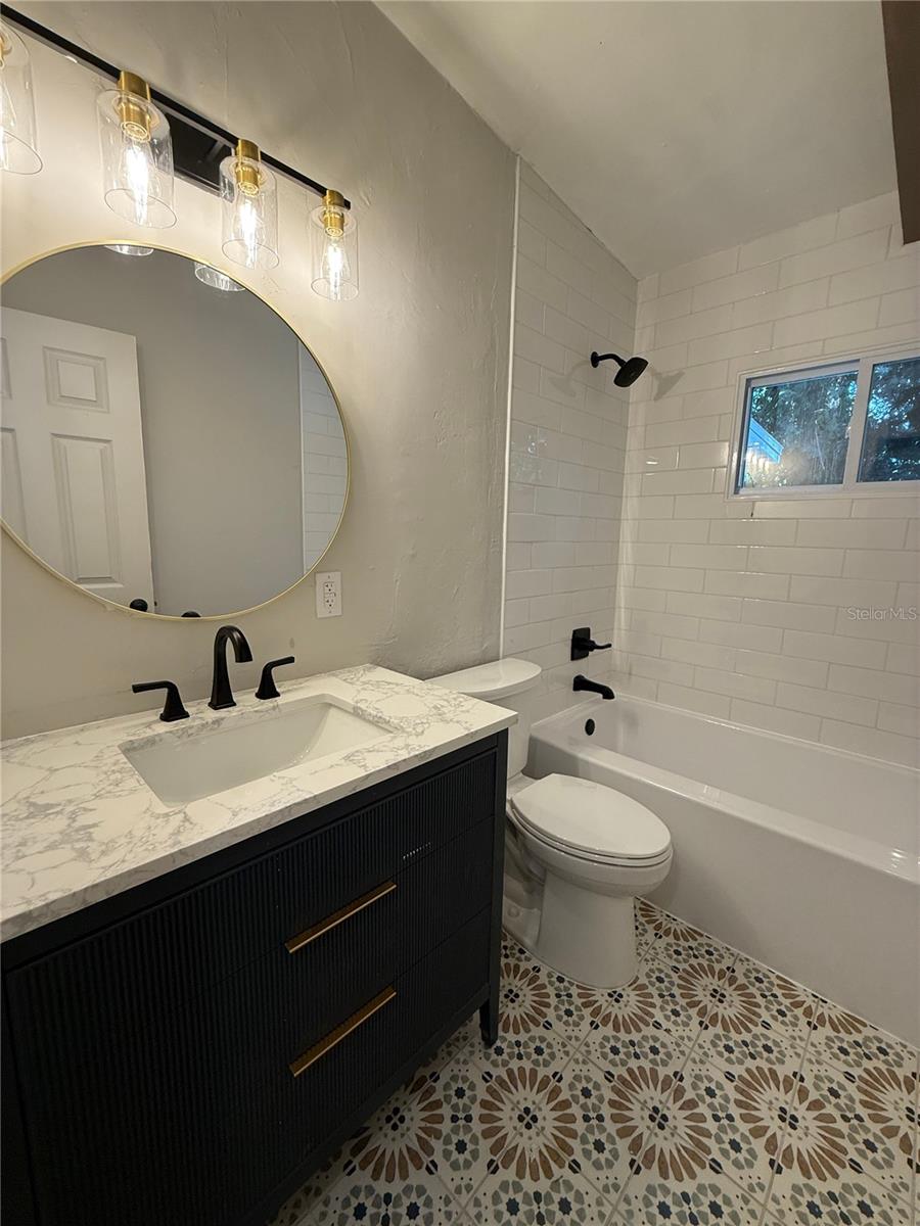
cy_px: 613
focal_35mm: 14
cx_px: 460
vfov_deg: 102.1
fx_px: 496
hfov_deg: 85.7
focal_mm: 2.22
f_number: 2.2
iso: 160
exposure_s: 1/120
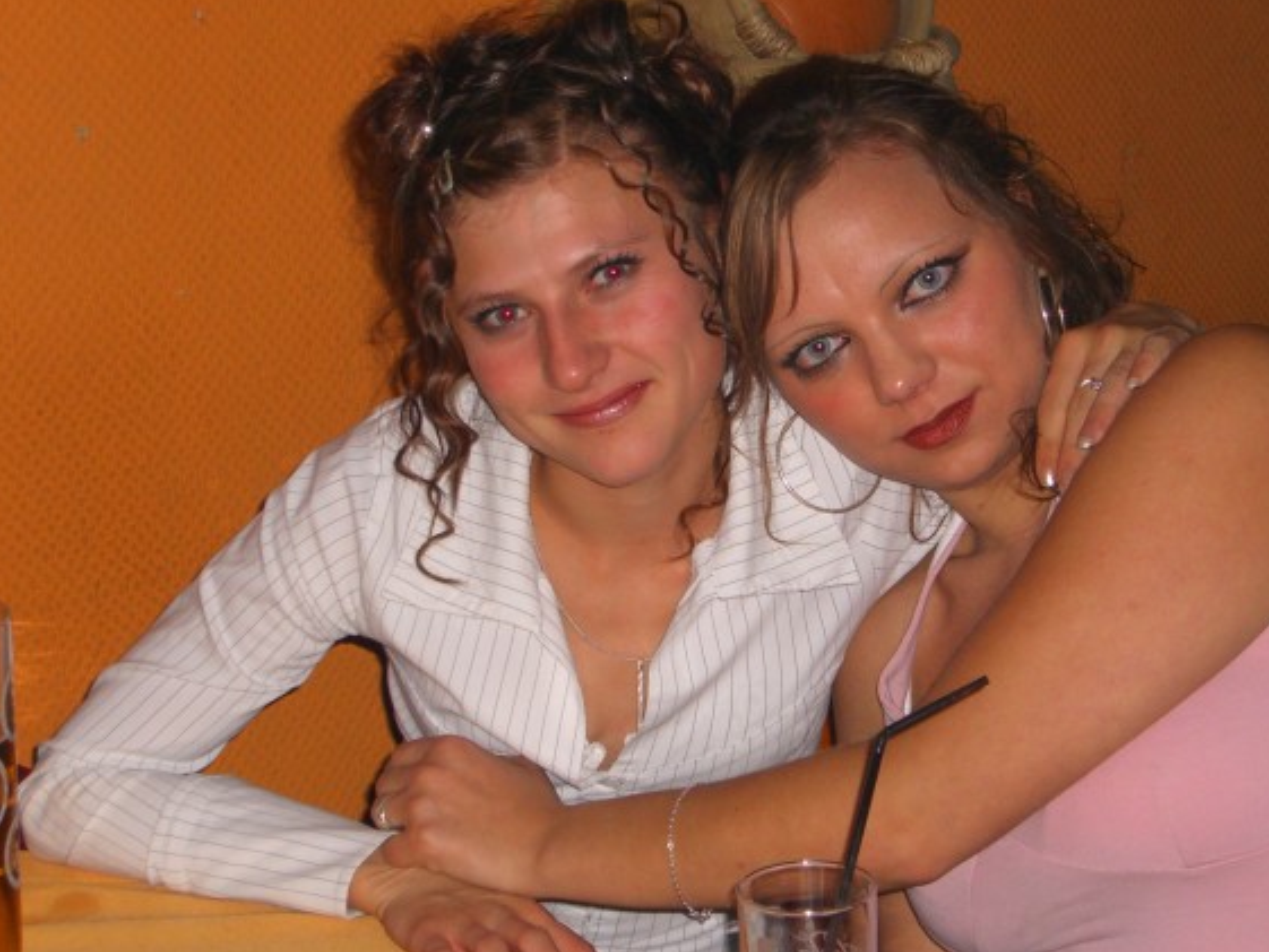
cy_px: 516
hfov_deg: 20.2
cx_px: 808
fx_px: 3557
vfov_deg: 15.2
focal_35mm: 97
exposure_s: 1/60
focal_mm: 14.2
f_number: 4
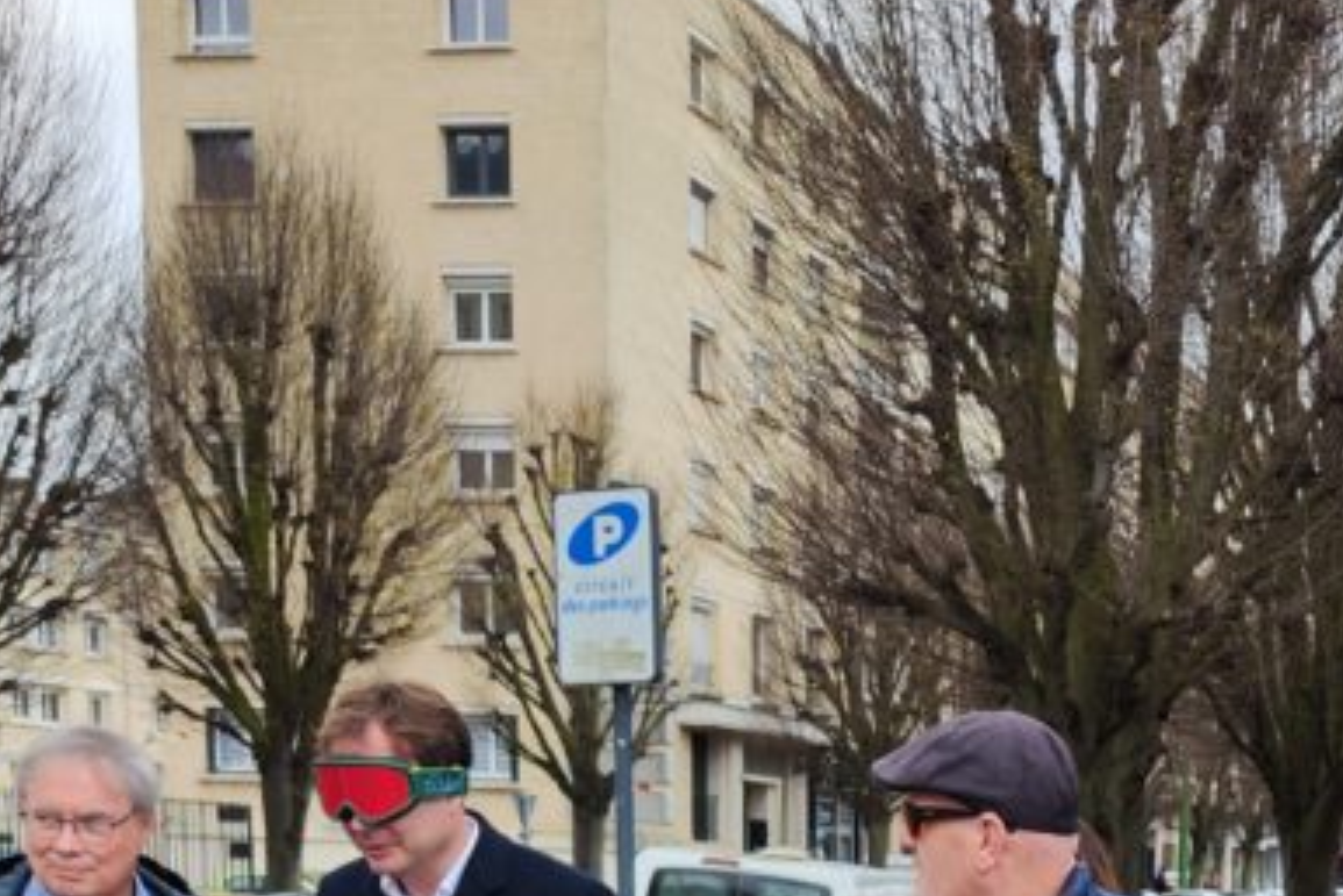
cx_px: 1287
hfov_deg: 27.5
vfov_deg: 17.6
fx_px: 2612
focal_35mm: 70
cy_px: 1314
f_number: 1.88
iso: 50
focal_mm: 5.59
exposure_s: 1/764
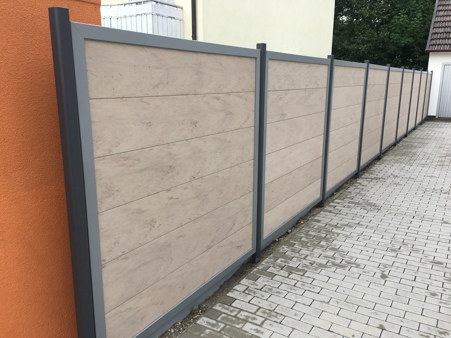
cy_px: 169
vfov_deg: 48.2
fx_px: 378
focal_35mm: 29
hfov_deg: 61.7
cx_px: 226
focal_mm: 4.15
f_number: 2.2
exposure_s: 1/591
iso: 25
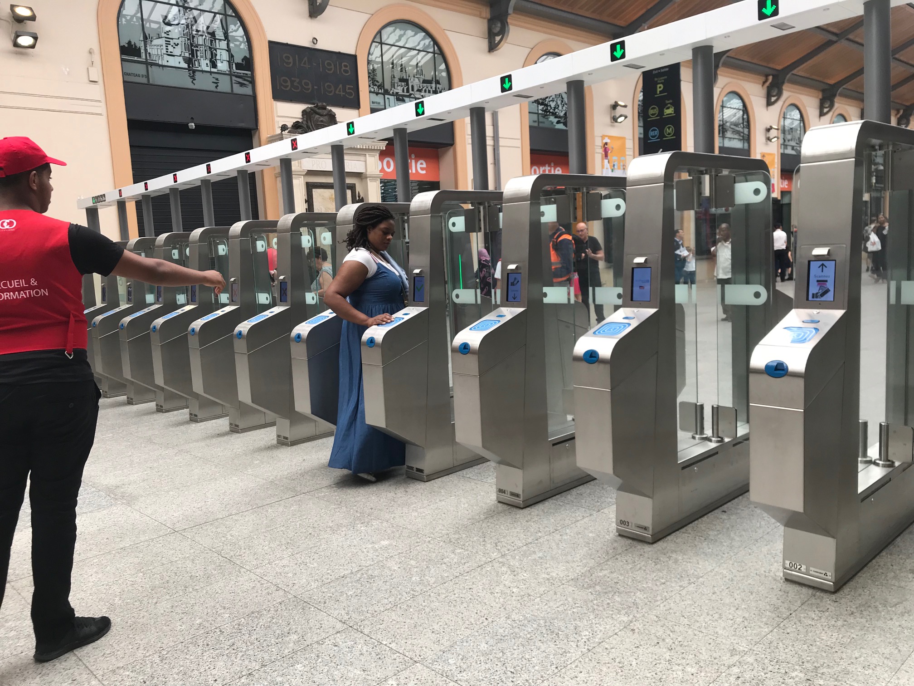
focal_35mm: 28
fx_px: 739
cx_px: 457
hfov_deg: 63.4
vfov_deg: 49.7
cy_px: 343
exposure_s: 1/161
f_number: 1.8
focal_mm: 3.99
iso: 20
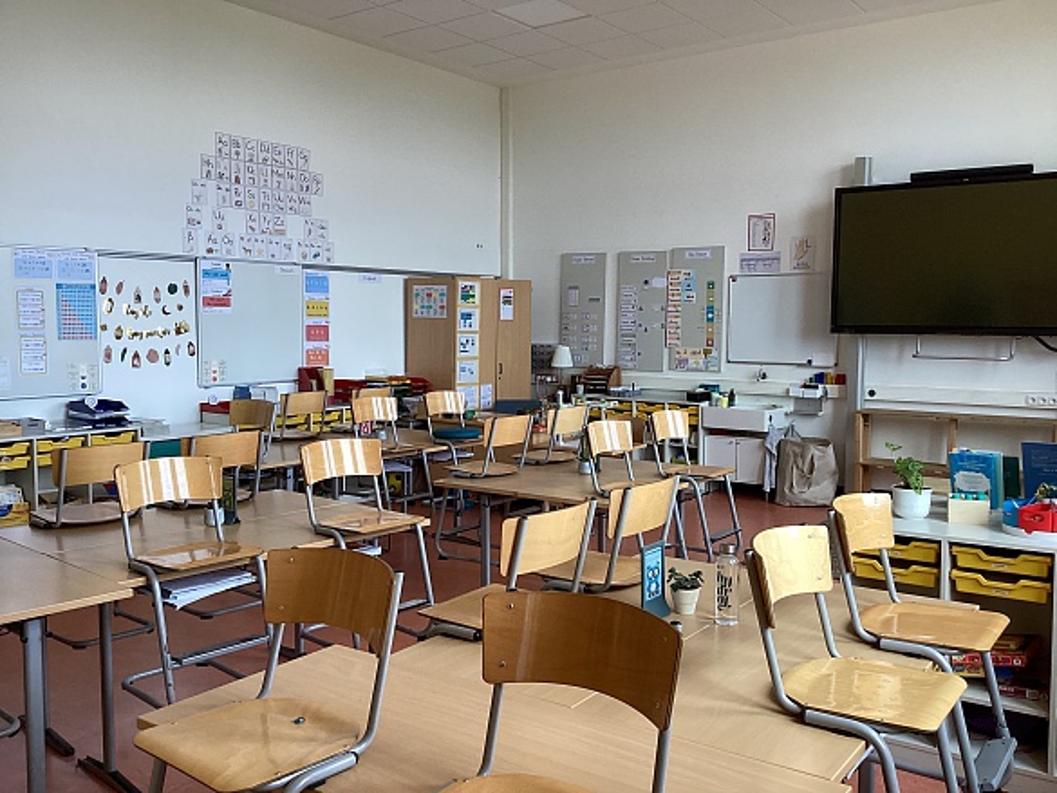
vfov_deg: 45.5
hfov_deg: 58.3
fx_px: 947
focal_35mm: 31
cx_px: 528
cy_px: 396
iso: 64
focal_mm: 3.3
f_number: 2.4
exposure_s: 1/120
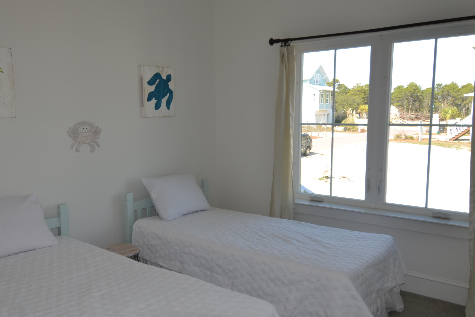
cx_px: 210
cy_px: 161
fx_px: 409
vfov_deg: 42.3
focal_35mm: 31
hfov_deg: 60.1
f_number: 4.5
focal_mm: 16
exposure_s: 1/200
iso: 100
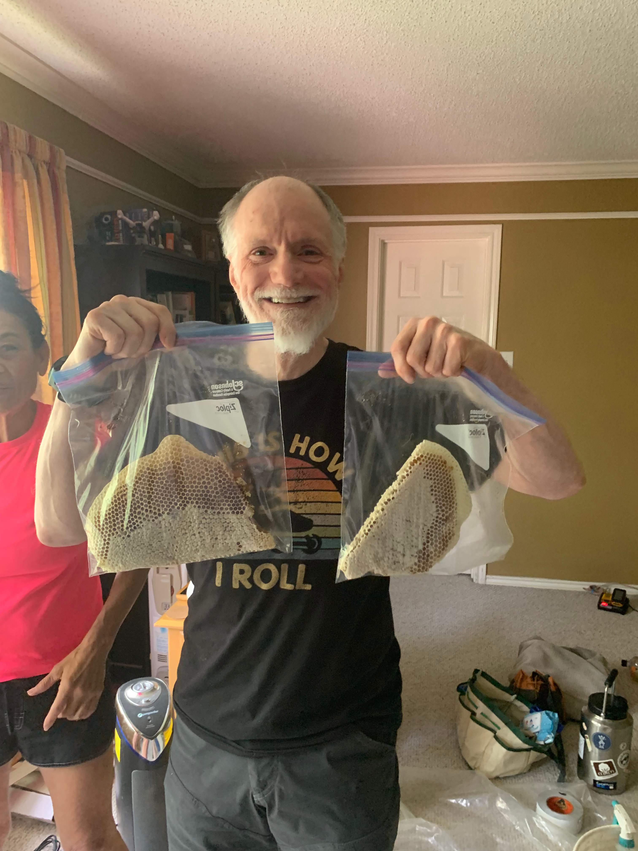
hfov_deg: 53.1
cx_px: 319
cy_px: 426
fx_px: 639
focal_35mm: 26
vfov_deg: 67.3
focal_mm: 4.25
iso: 400
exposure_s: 1/44
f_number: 1.8
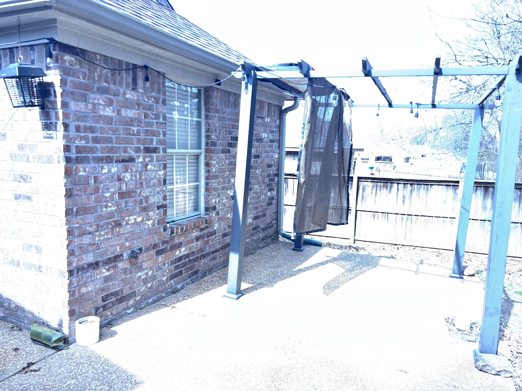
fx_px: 392
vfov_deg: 53.1
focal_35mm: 26
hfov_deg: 67.3
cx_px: 261
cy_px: 196
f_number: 1.6
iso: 80
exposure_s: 1/60
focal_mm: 5.96
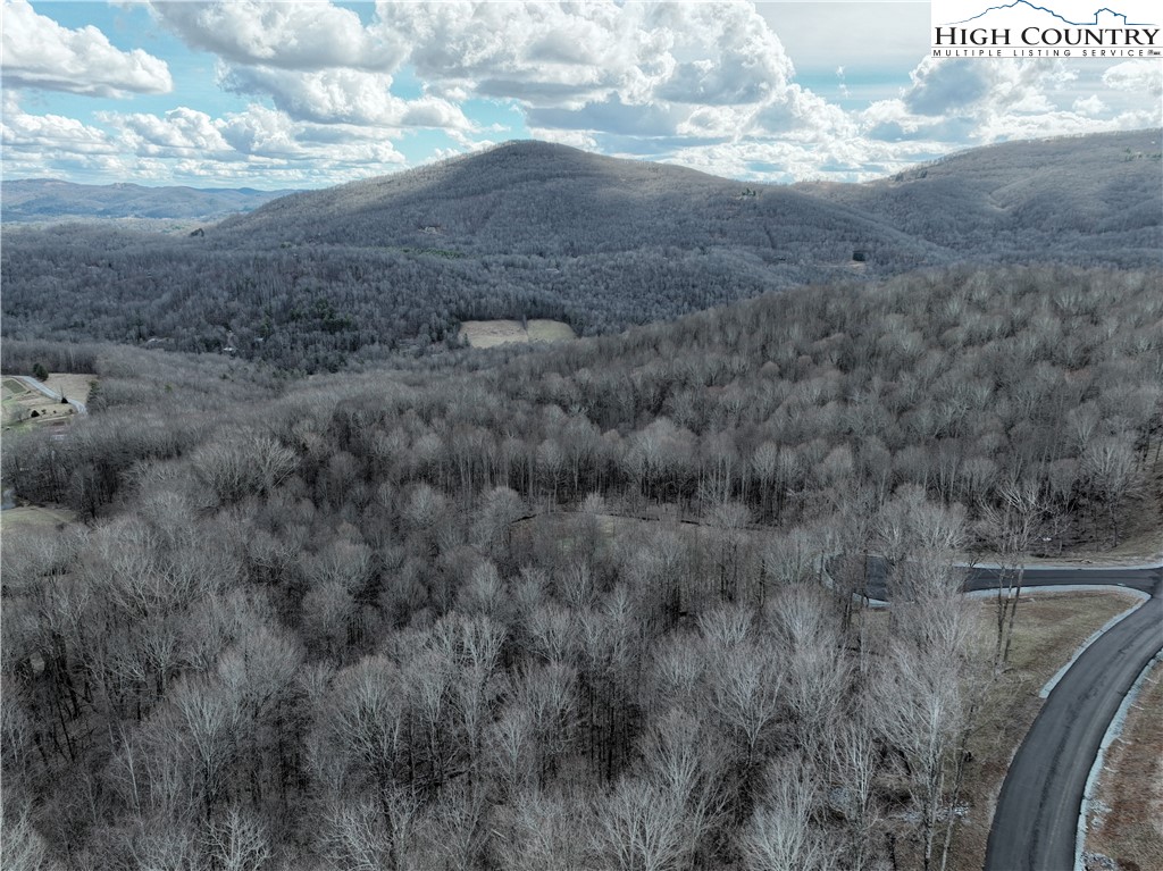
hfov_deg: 71.6
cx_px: 582
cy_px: 436
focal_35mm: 24
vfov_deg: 56.8
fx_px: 806
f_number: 2.8
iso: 410
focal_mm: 12.29
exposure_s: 1/1250
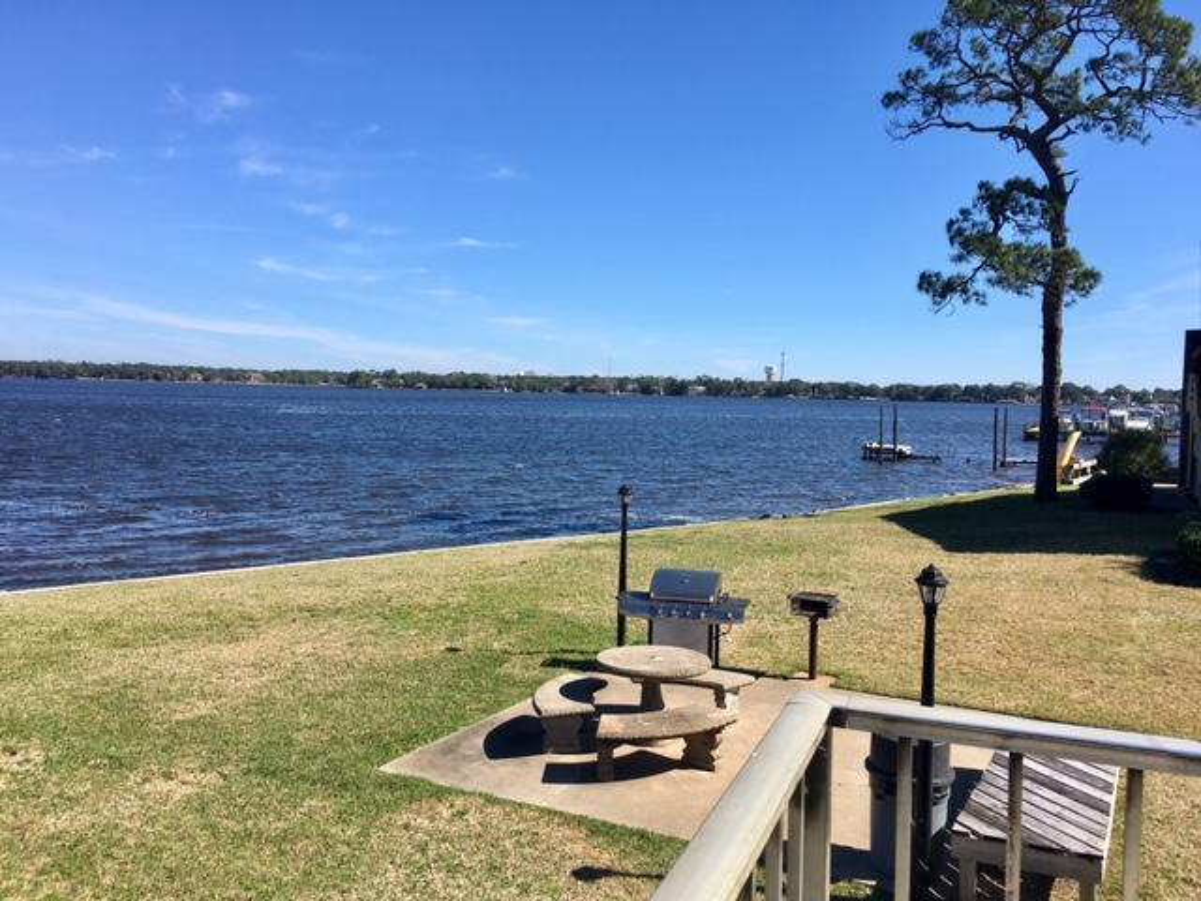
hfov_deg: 61.7
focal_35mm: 29
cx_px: 600
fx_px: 1006
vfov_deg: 48.2
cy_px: 450
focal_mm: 4.15
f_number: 2.2
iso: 25
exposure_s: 1/1709
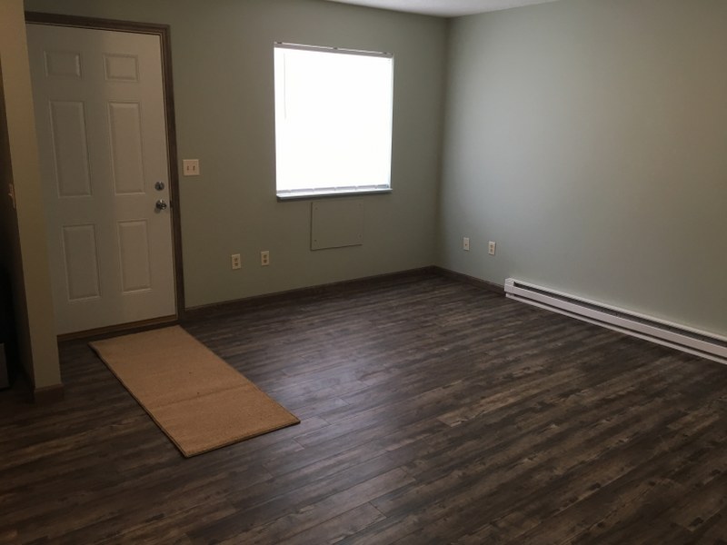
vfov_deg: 48.2
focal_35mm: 29
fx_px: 609
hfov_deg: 61.7
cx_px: 364
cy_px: 272
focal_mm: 4.15
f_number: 2.2
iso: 32
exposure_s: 1/15
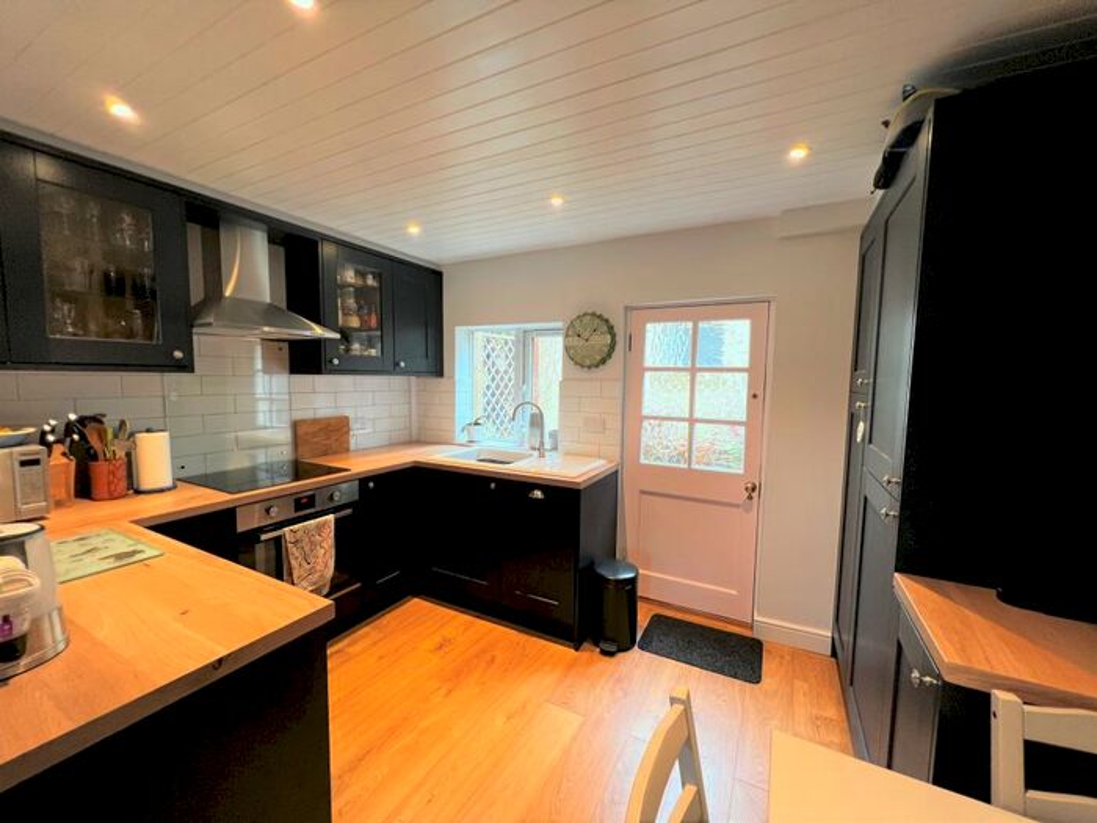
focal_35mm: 13
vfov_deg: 89.9
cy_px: 412
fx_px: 412
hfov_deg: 106.2
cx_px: 548
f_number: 1.8
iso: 200
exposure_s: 1/100
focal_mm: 1.57
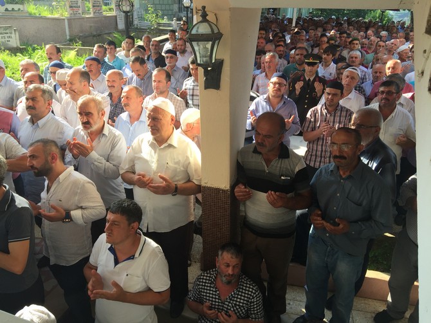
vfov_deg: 48.2
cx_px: 216
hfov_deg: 61.7
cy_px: 162
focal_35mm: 29
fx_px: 361
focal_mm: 4.15
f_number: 2.2
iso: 32
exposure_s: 1/399
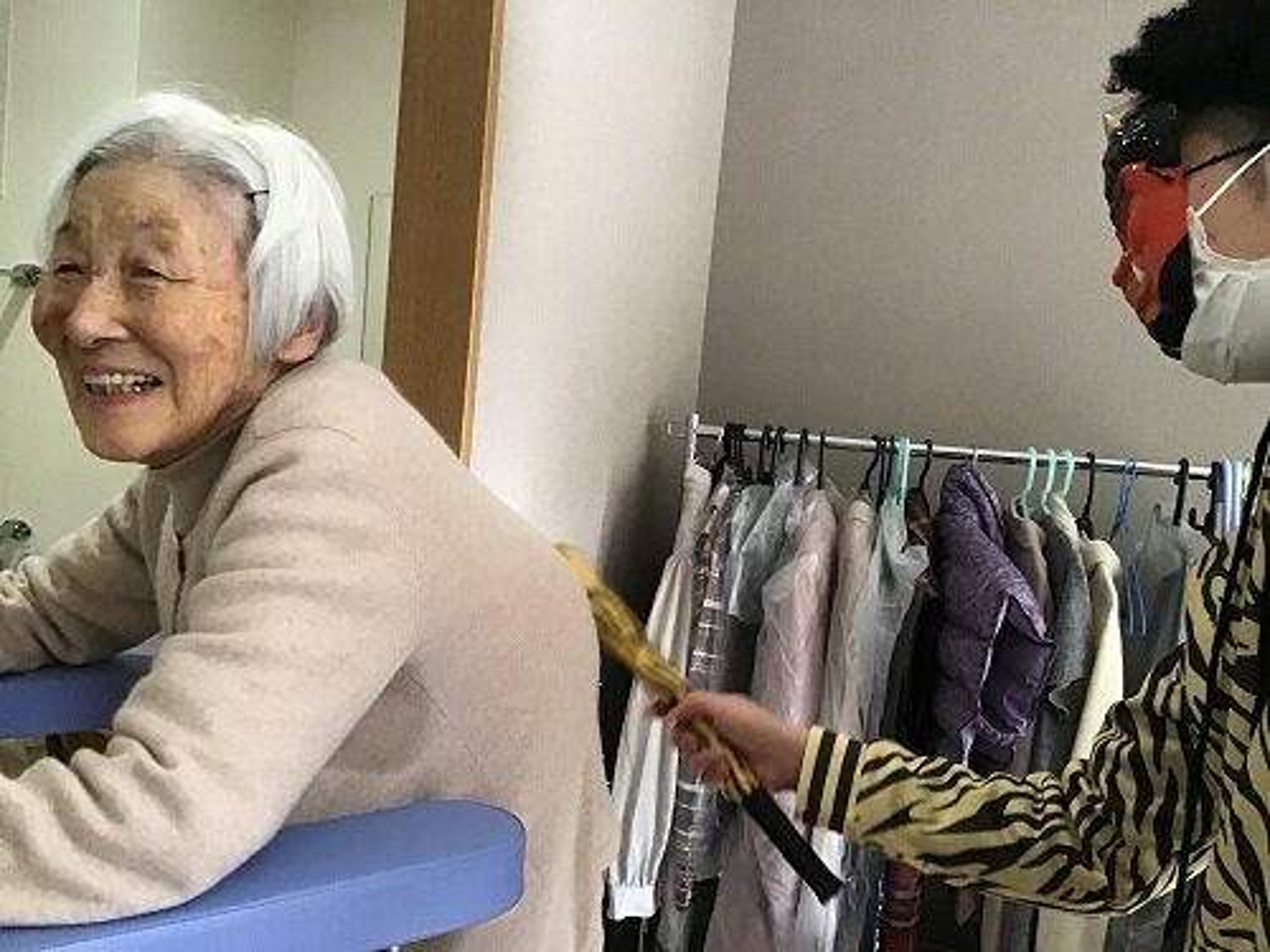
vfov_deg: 45.4
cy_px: 476
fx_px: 1137
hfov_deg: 58.4
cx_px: 635
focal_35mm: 31
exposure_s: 1/30
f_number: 2.4
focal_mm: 3.3
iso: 200
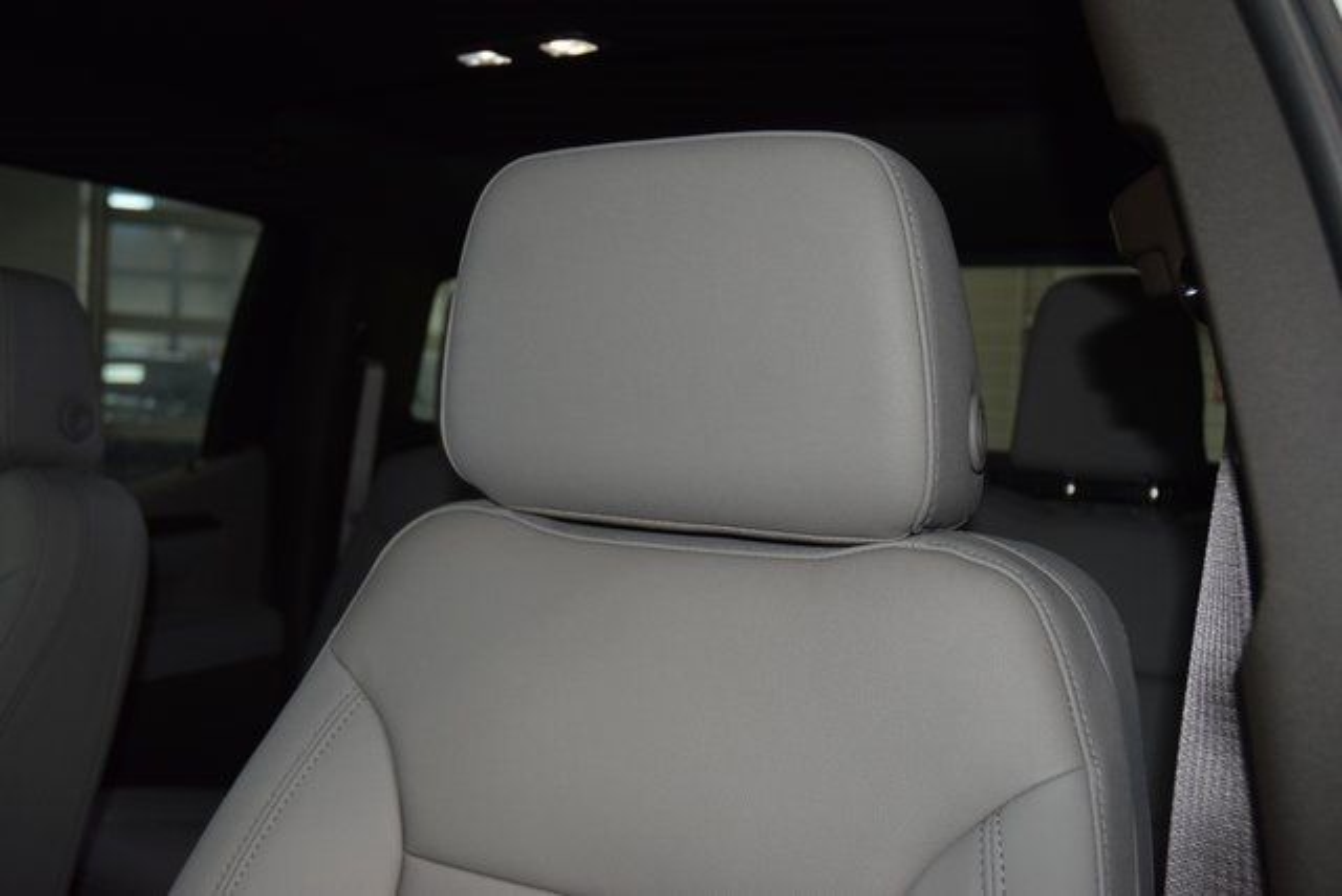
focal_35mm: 36
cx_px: 671
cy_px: 448
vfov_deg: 36.9
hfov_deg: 53.1
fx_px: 1342
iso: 1250
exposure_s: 1/125
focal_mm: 24
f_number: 3.8
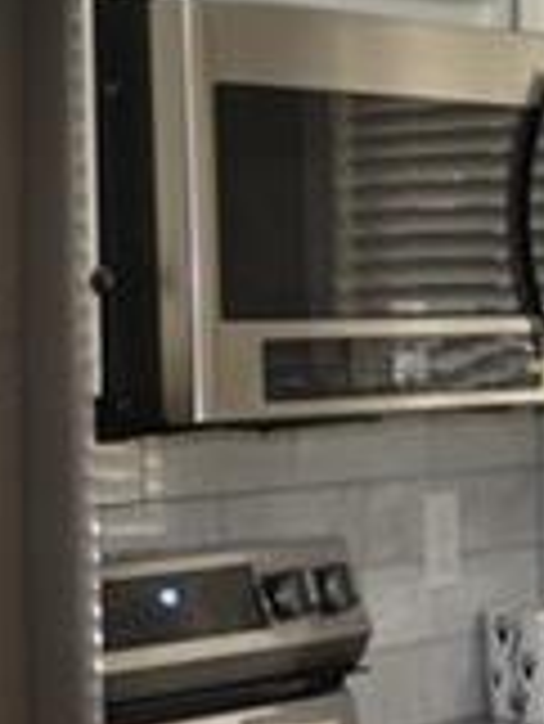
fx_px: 3453
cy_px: 791
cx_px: 742
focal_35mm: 165
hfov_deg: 8.8
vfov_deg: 11.8
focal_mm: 18
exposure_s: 1/60
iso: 400
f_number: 3.5
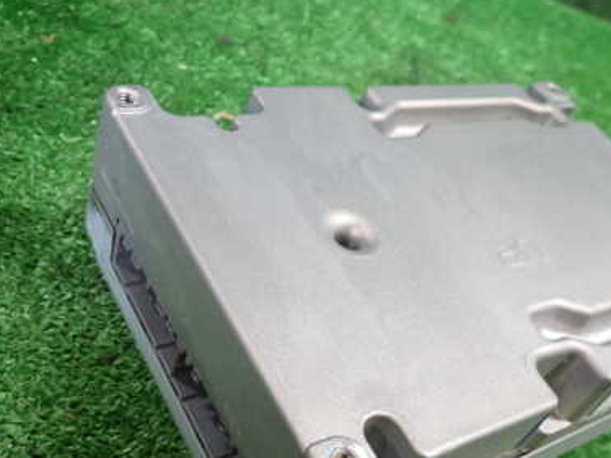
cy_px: 306
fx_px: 706
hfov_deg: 46.6
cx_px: 362
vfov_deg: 35.6
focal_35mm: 40
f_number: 2
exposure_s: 1/30
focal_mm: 4.5
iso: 200
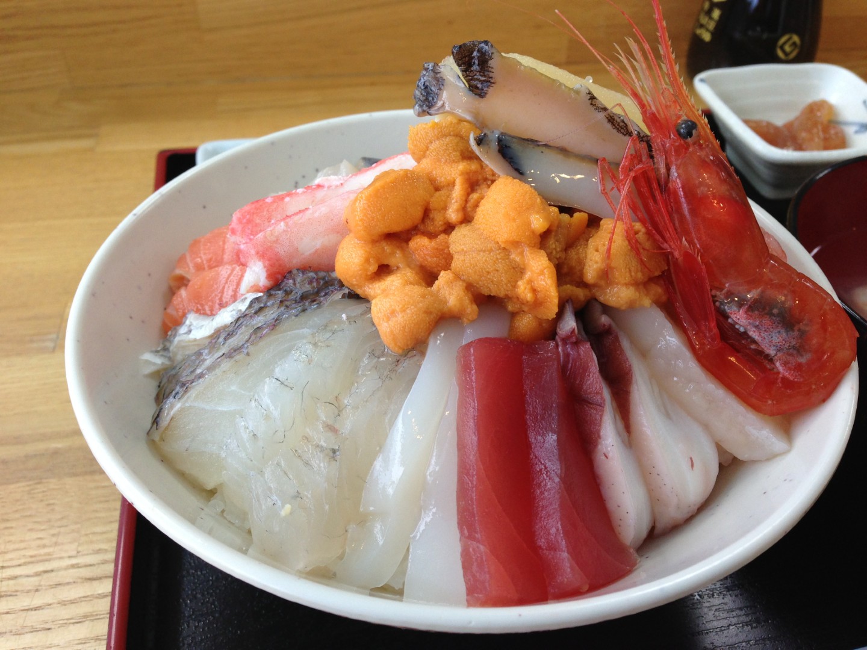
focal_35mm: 33
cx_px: 434
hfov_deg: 55.4
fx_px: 827
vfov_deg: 42.9
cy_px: 325
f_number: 2.4
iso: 80
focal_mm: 4.13
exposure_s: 1/60
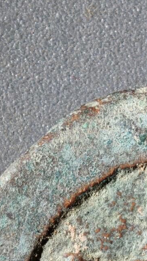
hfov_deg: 3.8
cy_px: 308
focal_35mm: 319
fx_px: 2210
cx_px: 205
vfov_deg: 6.7
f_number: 2
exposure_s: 1/100
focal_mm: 9
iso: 160
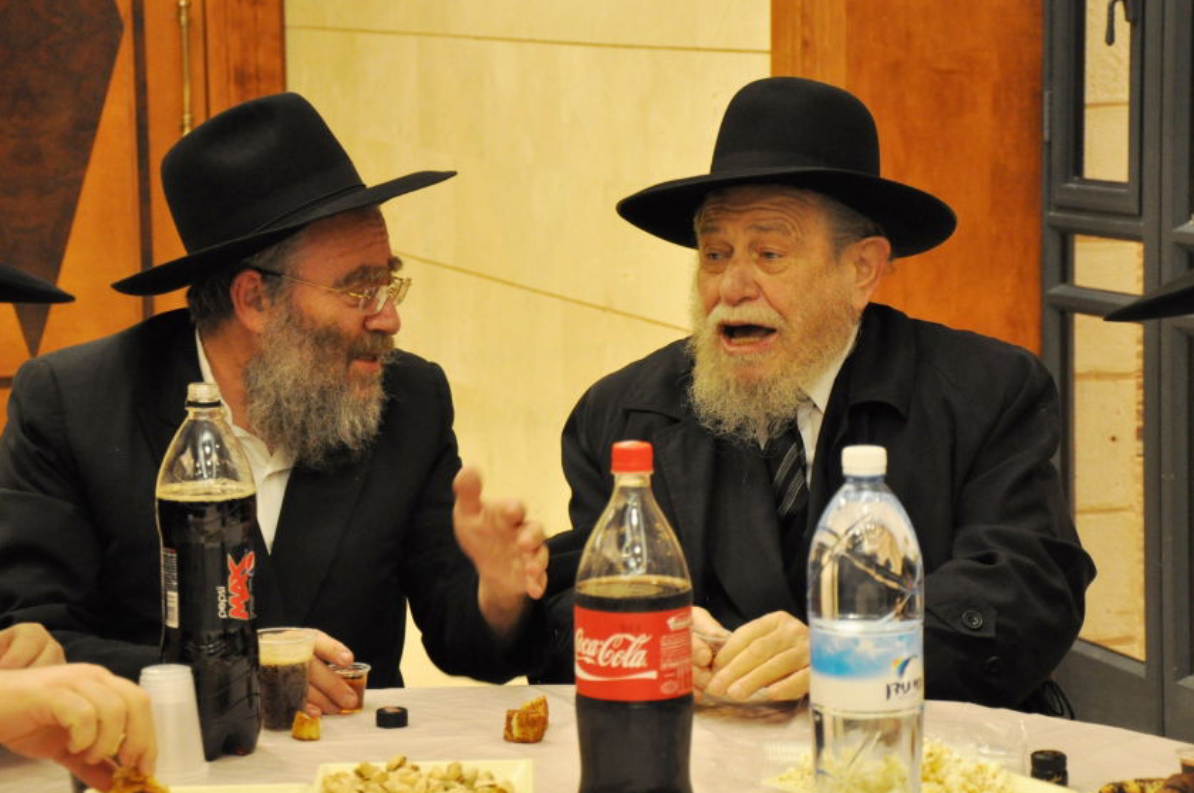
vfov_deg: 12.9
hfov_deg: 19.3
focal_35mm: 106
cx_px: 570
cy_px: 328
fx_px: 3512
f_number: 5
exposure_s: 1/60
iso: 1400
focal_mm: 58
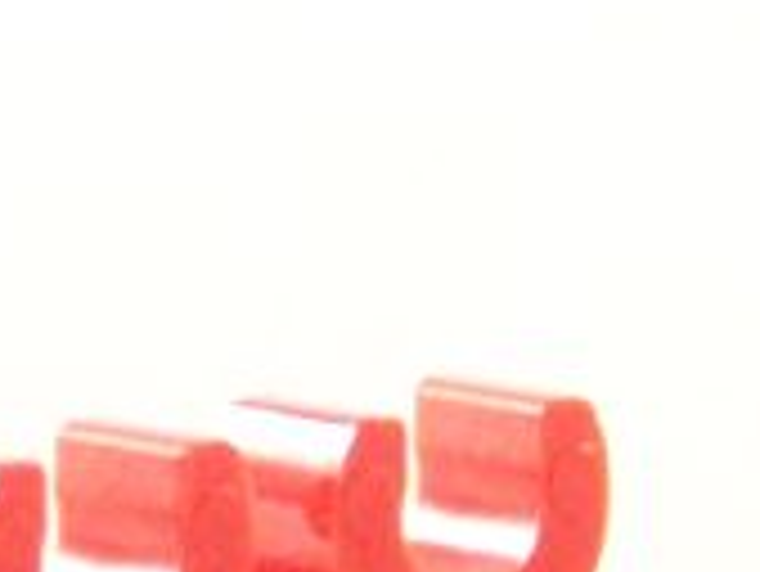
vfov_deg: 2.1
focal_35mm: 710
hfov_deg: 2.8
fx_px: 15599
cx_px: 301
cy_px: 473
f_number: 3.2
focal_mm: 19.4
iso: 400
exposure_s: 1/60
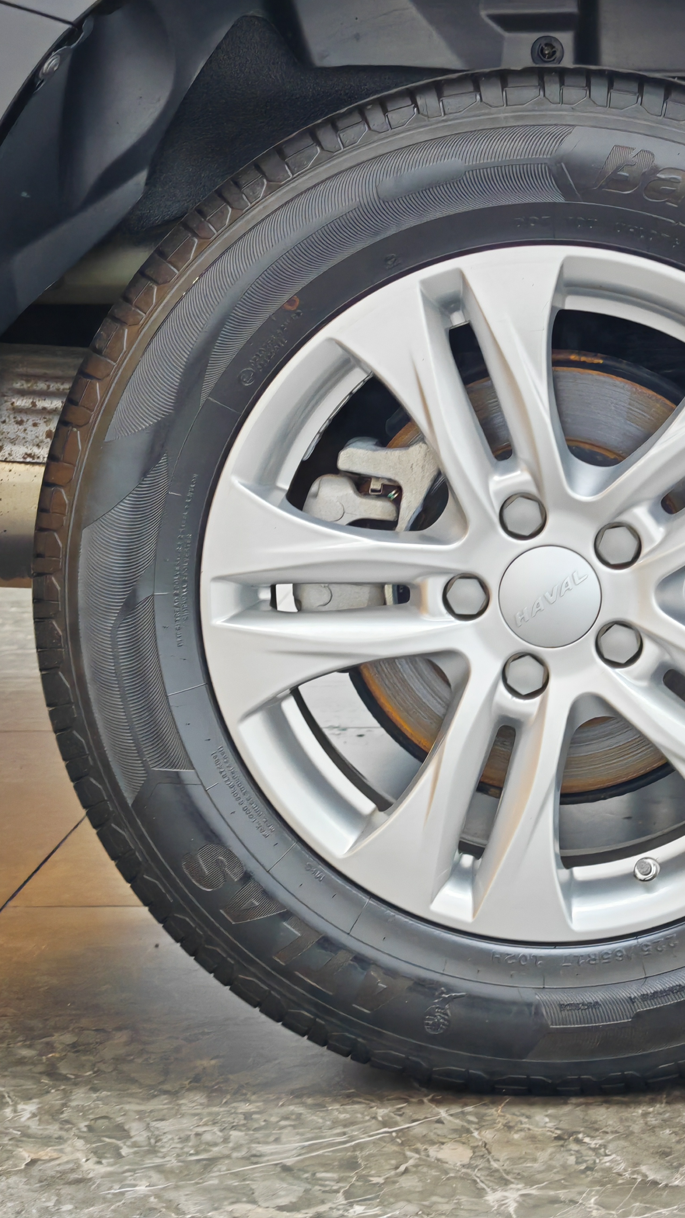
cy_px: 609
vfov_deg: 26.5
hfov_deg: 15.0
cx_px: 537
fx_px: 2583
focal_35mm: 80
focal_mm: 7.62
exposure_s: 1/50
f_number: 1.6
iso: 125
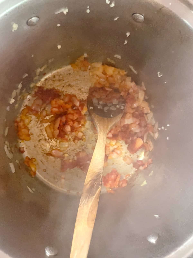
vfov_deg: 67.3
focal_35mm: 26
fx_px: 193
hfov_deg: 53.1
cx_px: 96
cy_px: 129
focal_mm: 4.2
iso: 800
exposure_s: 1/30
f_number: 1.6
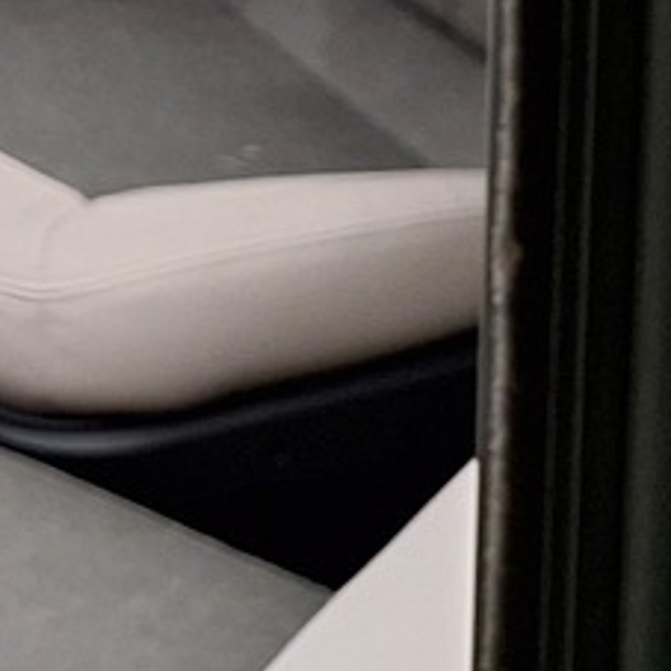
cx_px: -975
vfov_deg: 11.8
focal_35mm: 129
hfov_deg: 11.2
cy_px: -757
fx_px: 2829
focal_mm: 5.54
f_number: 1.8
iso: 125
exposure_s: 1/50
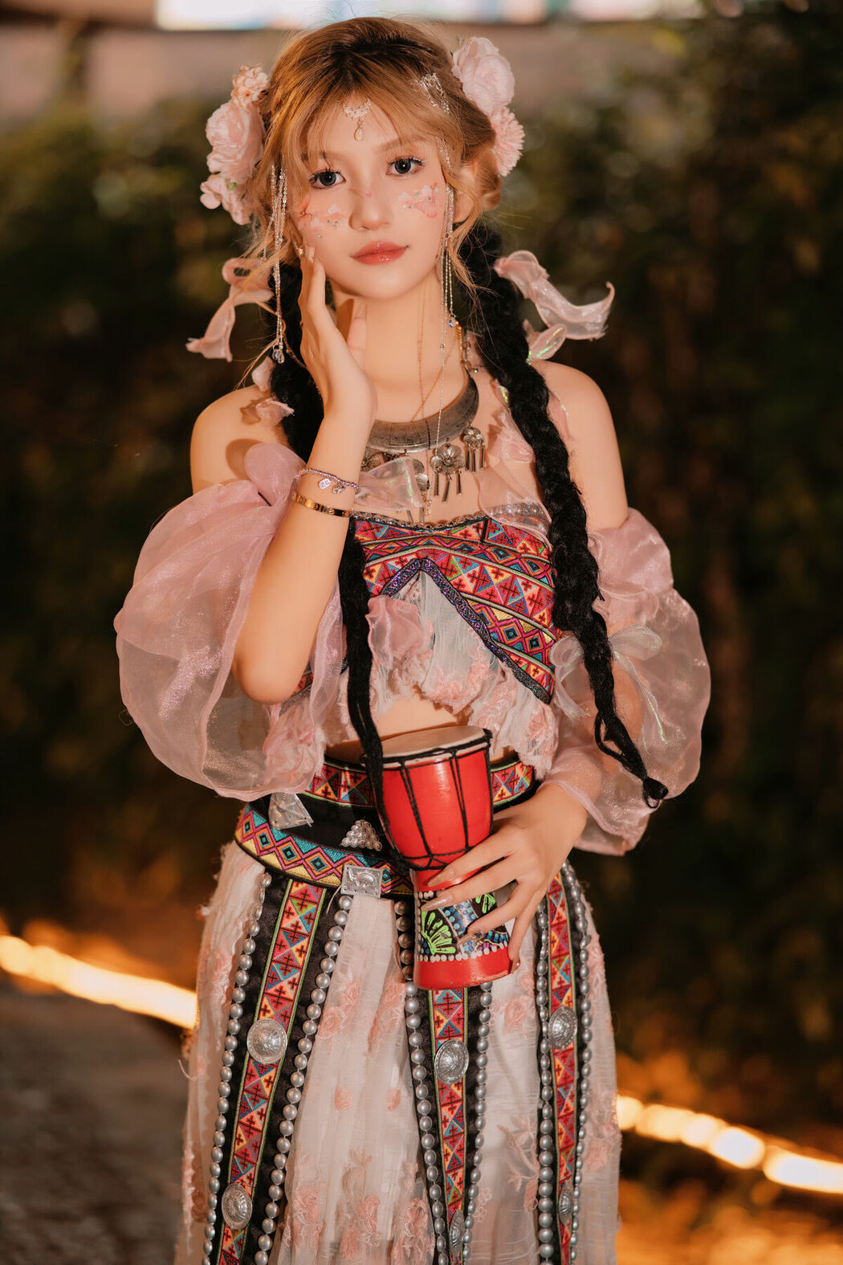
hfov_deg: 16.1
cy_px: 632
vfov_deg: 23.9
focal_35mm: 85
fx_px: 2985
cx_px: 422
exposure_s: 1/100
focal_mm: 85
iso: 640
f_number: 2
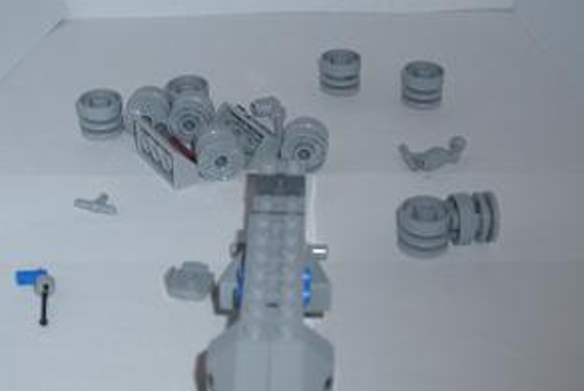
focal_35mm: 64
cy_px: 213
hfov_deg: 31.4
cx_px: 281
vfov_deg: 21.3
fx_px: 1039
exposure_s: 1/60
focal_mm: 7.6
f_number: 3
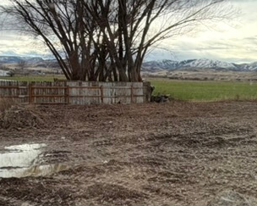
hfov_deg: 39.2
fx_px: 350
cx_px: 195
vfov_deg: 32.5
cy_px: 134
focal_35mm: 46
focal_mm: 2.22
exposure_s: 1/502
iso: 50
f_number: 2.2
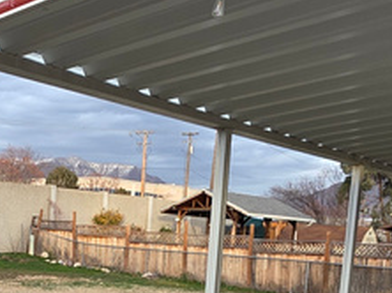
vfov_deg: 22.9
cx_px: 58
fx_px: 679
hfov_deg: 31.1
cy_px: 327
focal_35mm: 60
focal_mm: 2.2
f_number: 1.9
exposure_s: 1/120
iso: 64
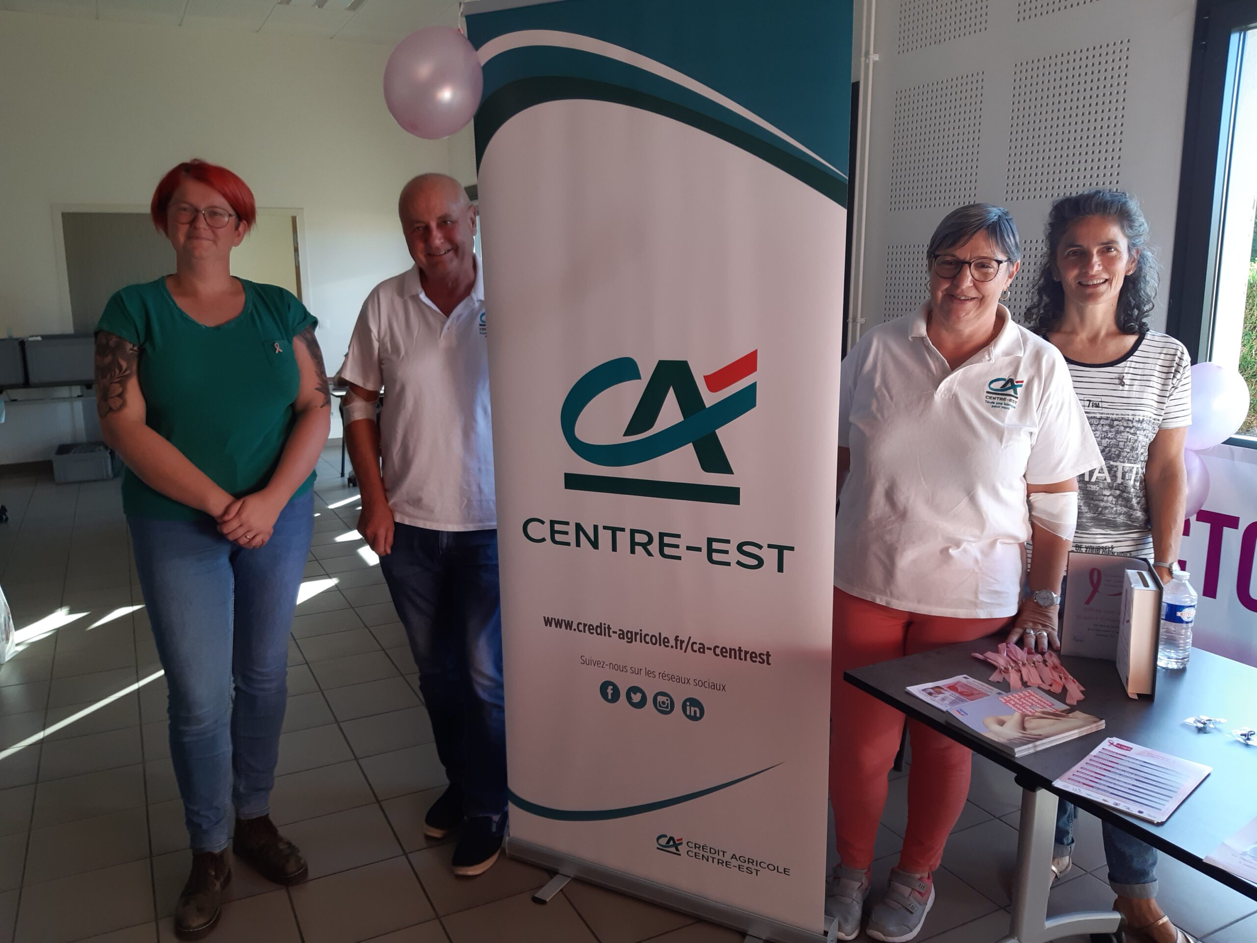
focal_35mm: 26
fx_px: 944
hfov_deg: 67.3
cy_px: 472
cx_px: 628
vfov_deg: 53.1
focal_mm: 3.92
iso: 64
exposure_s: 1/100
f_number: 1.7
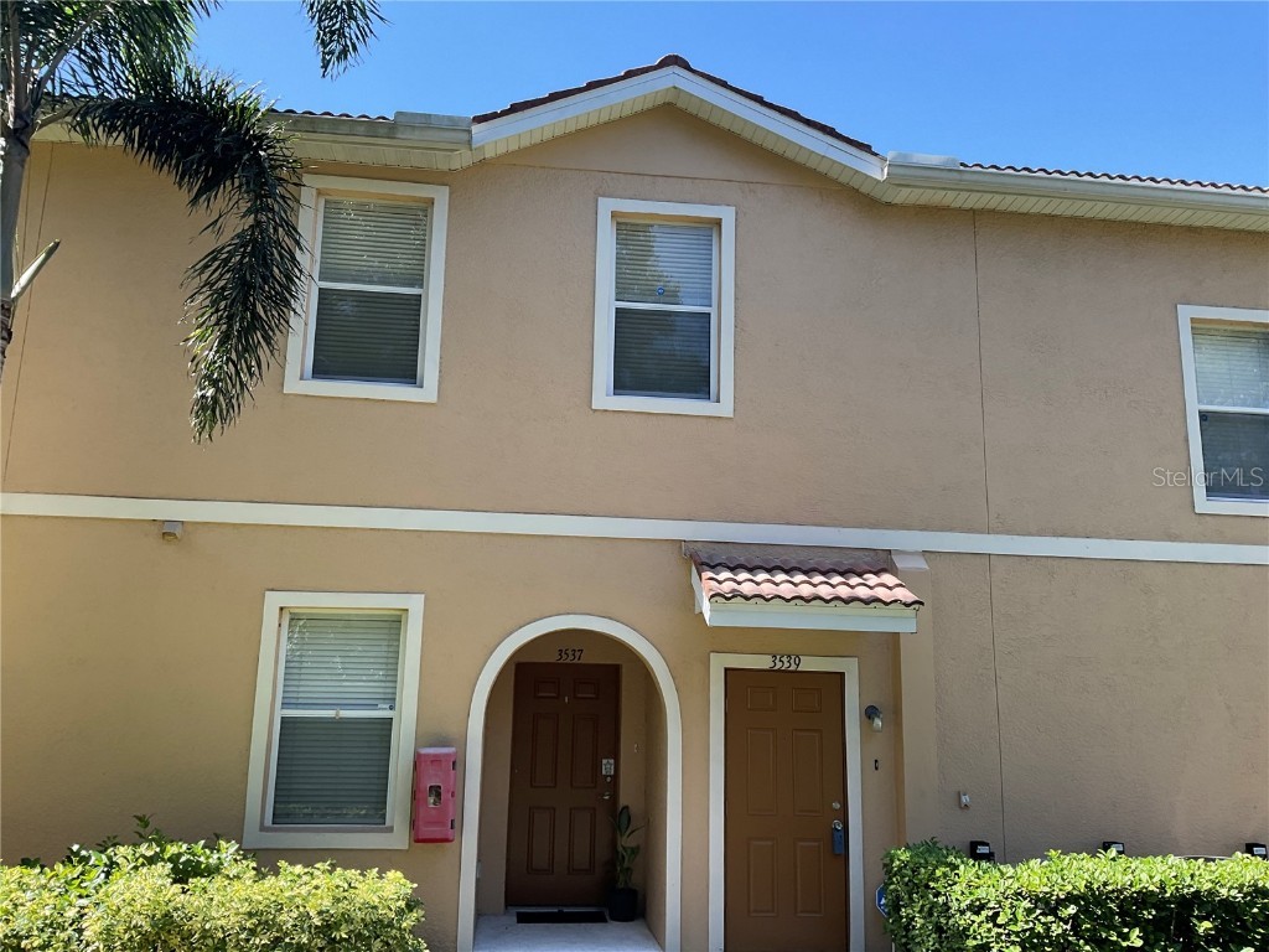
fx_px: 1063
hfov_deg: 61.7
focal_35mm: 29
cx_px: 634
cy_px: 476
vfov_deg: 48.2
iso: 16
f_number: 1.8
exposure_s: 1/287
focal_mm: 3
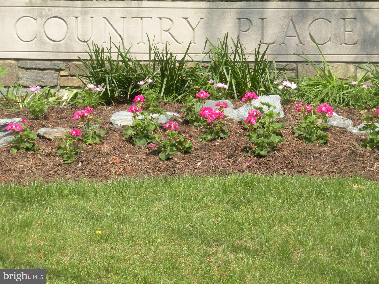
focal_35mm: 117
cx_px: 190
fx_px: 1281
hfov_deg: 16.8
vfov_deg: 12.7
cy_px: 142
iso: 64
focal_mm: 21.2
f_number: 5.3
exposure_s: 1/203
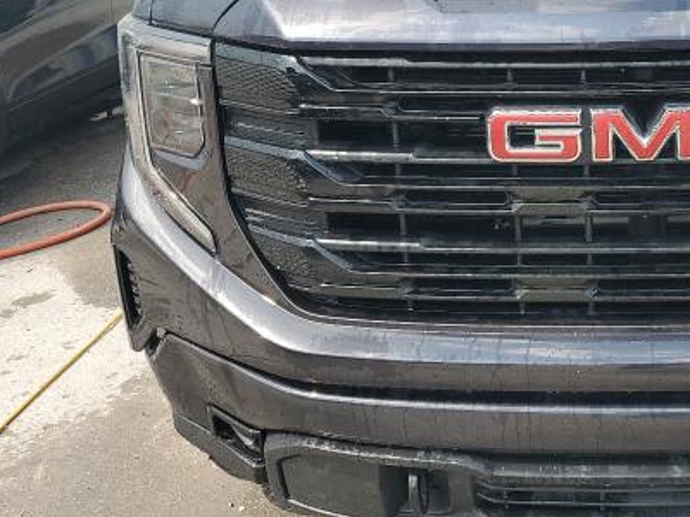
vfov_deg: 27.7
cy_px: 143
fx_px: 1037
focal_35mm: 52
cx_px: 642
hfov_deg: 34.4
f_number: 1.5
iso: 50
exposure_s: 1/1111
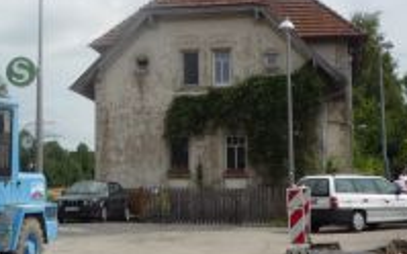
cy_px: 94
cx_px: 123
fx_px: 909
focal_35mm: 82
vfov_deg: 15.9
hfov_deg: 25.1
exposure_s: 1/500
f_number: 5.6
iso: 100
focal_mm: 5.2
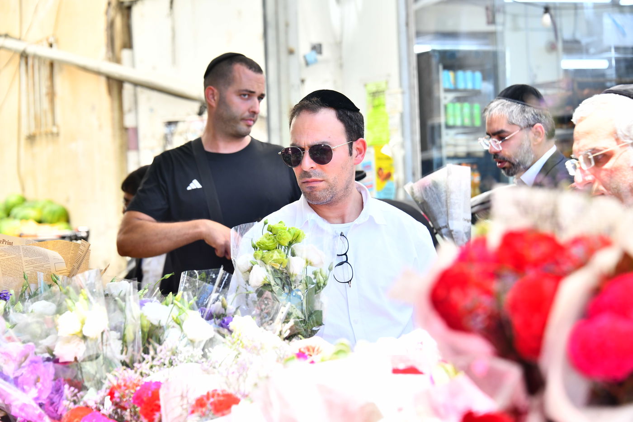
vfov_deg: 12.2
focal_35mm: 112
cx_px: 316
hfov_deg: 18.3
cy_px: 211
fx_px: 1969
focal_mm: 112
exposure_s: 1/320
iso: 640
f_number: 6.3
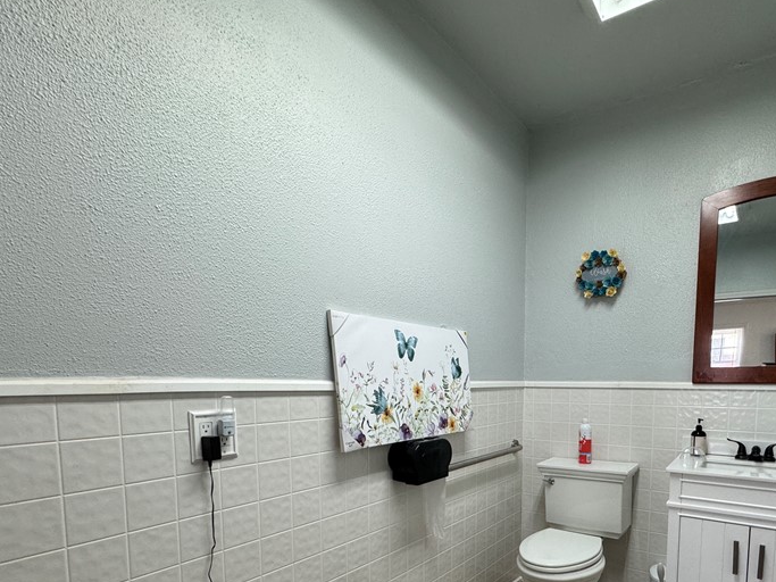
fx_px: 471
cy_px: 423
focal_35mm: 21
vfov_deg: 60.6
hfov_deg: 78.3
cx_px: 454
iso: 200
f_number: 2.2
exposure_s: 1/120
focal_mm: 2.22
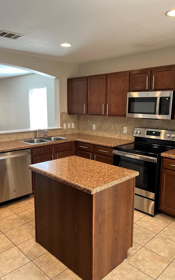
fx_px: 214
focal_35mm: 28
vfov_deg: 66.5
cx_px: 88
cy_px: 141
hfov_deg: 44.5
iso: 125
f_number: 1.6
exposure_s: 1/60
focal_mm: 5.1
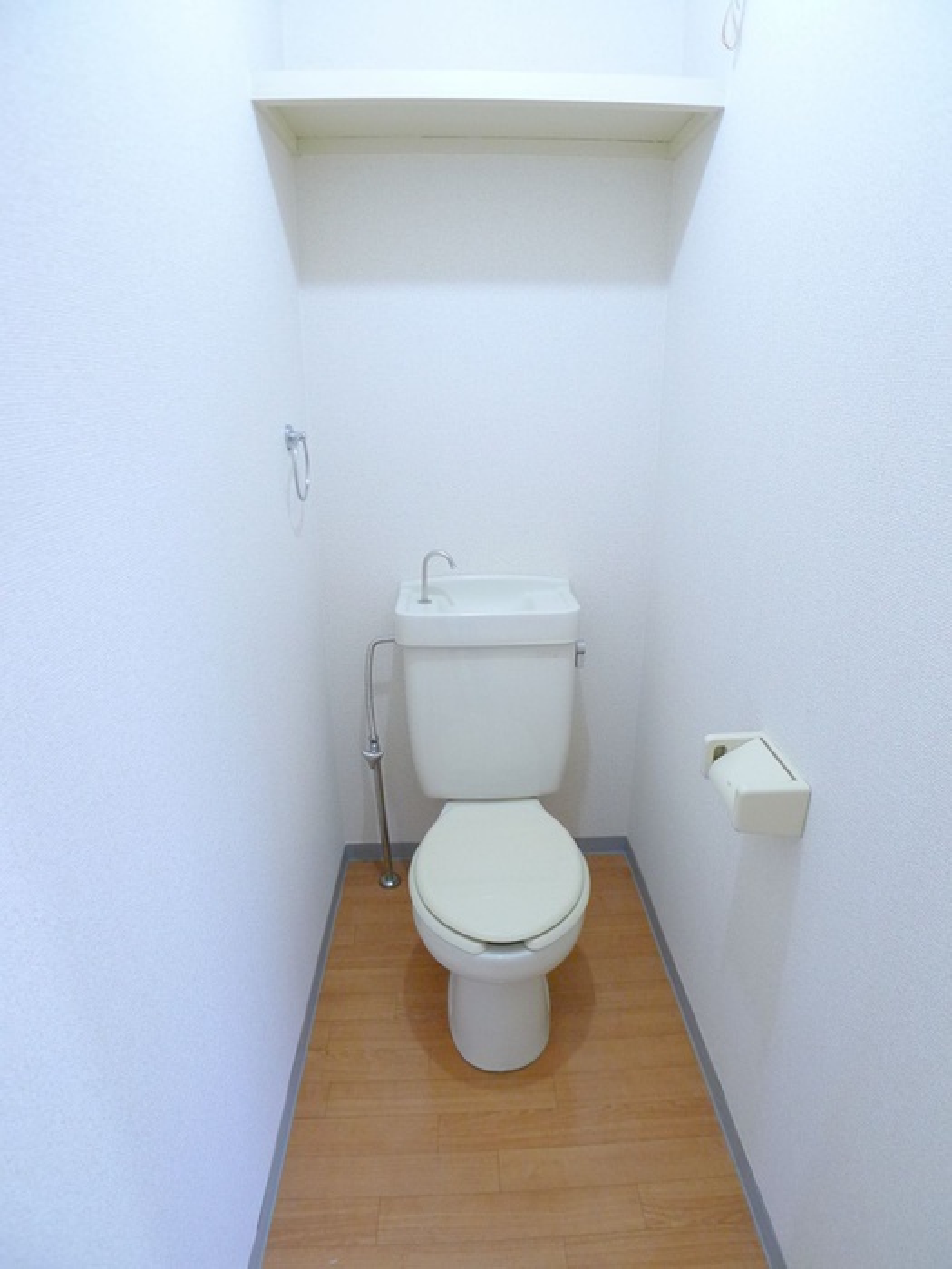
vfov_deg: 71.6
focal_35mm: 24
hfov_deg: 56.8
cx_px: 476
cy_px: 634
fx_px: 880
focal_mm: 5.1
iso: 400
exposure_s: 1/50
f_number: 2
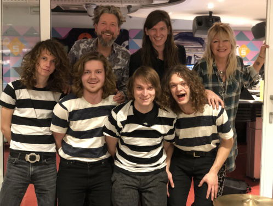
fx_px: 411
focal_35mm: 52
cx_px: 136
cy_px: 103
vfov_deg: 28.1
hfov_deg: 36.8
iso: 200
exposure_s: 1/8
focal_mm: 6
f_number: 2.4
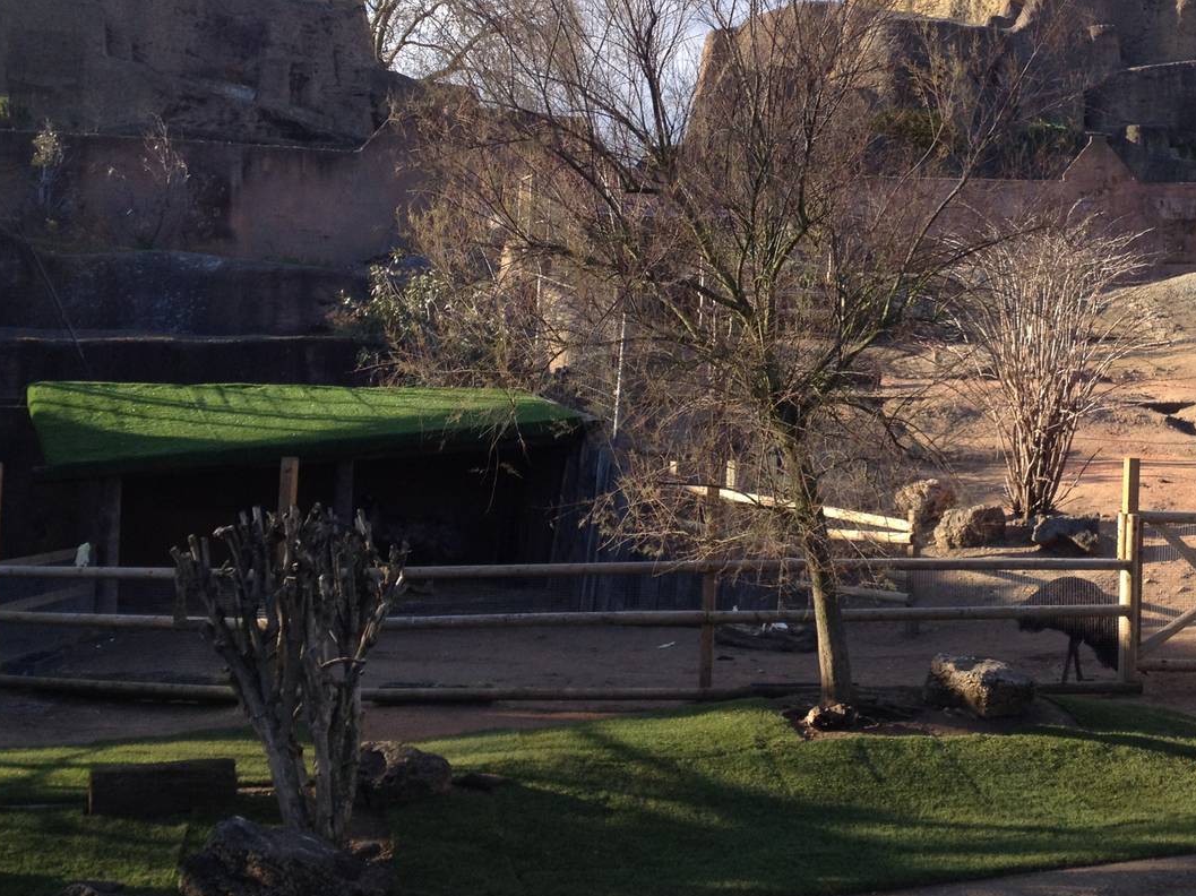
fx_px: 1831
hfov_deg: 35.8
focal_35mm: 53
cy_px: 316
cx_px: 804
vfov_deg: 27.4
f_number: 2.4
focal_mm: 4.28
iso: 50
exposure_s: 1/511
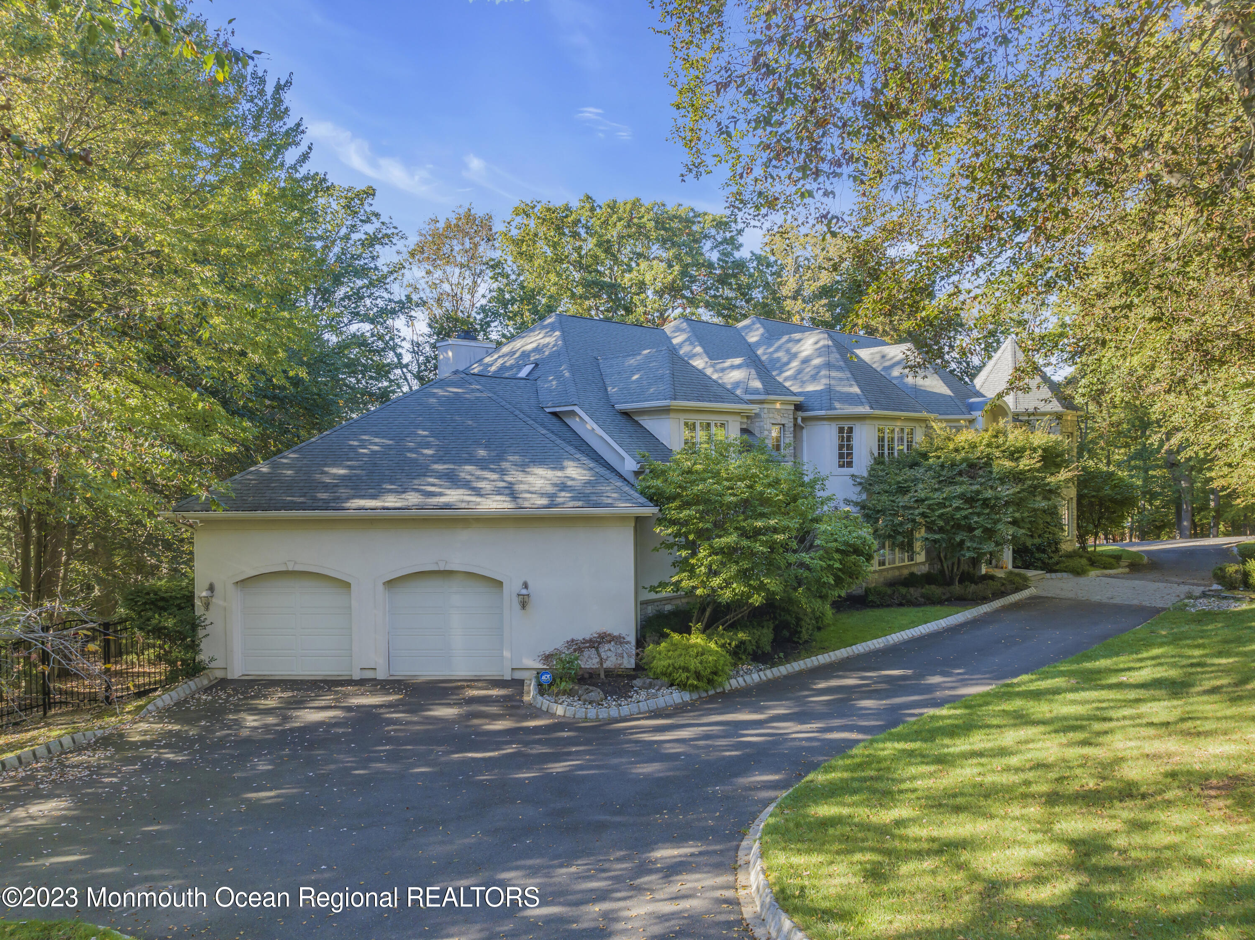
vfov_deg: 56.8
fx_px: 870
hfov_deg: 71.6
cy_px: 470
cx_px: 628
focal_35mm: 24
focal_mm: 12.29
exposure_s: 1/120
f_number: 4
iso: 100
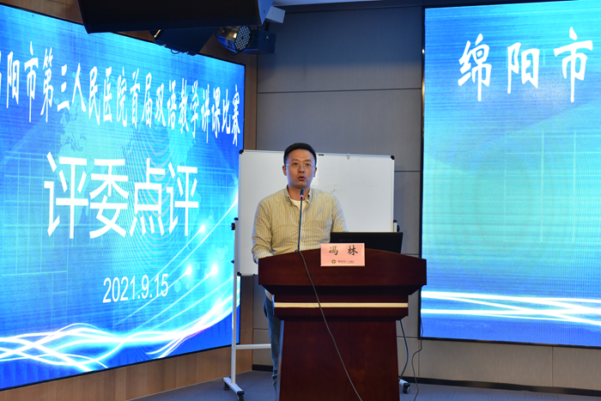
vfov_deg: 28.1
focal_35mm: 48
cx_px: 300
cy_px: 200
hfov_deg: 41.1
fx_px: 801
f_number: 5
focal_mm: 48
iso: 1600
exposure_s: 1/100
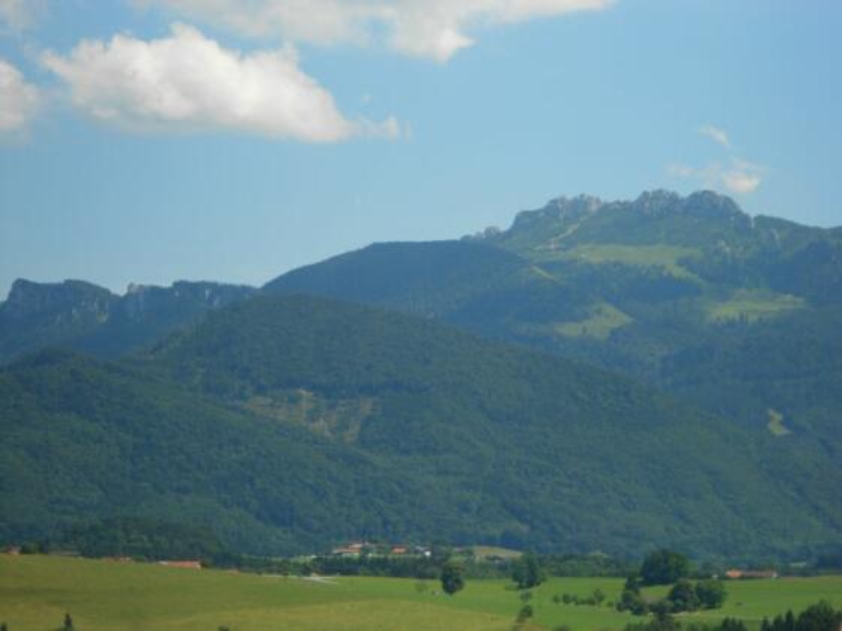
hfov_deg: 15.2
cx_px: 421
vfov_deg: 11.4
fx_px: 3162
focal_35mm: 130
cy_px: 316
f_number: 6.5
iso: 80
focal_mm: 23
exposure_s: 1/320
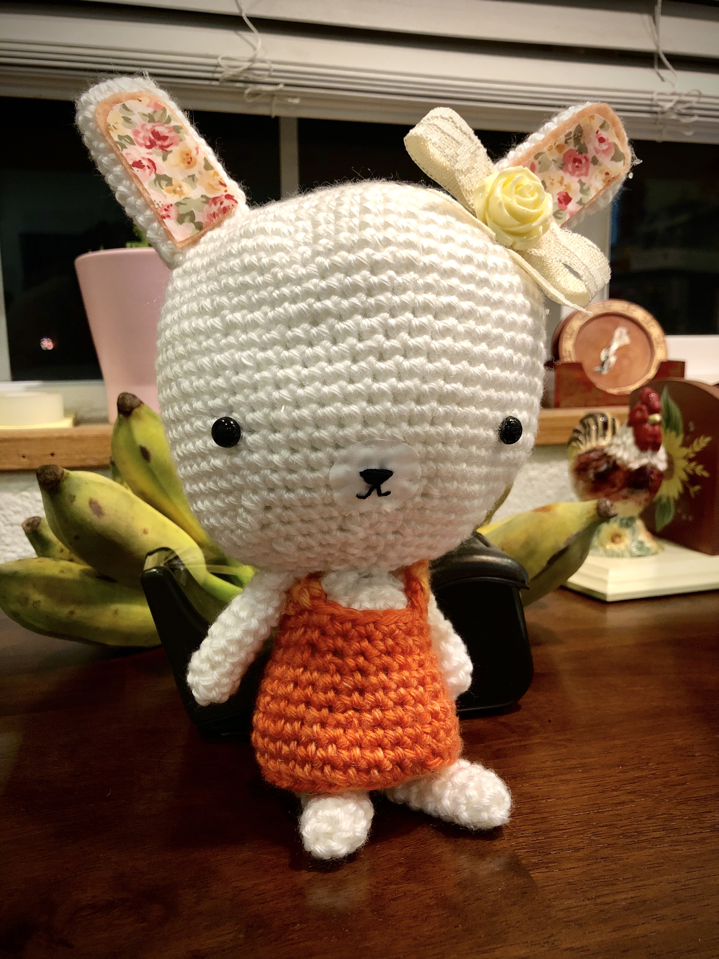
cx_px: 360
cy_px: 480
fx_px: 775
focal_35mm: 28
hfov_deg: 49.7
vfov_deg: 63.4
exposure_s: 1/15
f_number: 1.8
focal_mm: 3.99
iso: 80
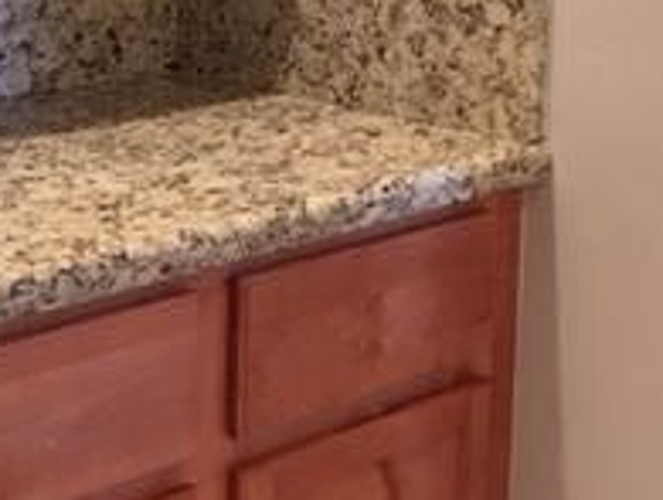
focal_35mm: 95
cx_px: 224
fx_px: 1823
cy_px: 99
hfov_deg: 20.5
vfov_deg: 15.5
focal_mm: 4.15
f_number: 2.2
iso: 80
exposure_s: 1/4
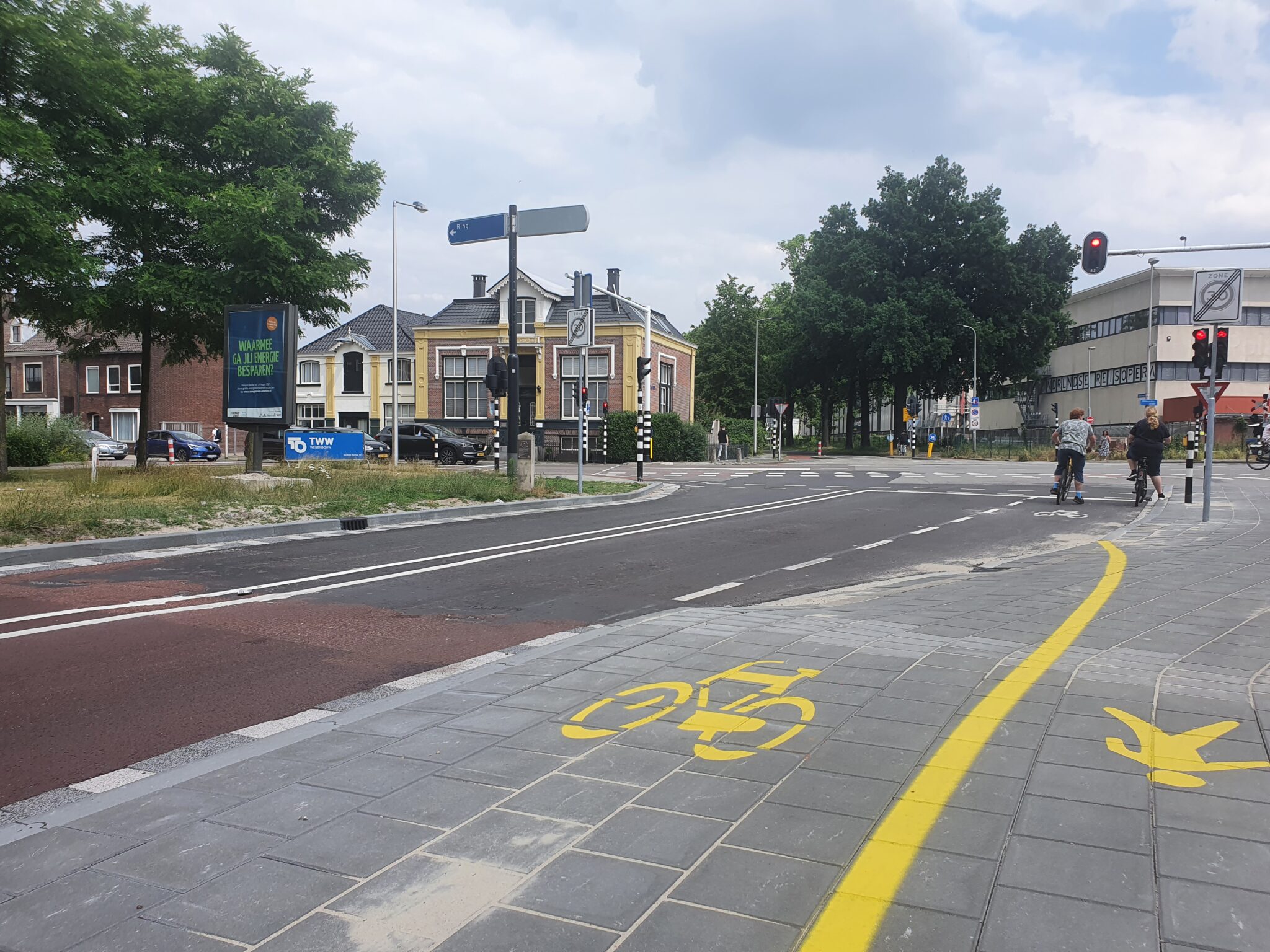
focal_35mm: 26
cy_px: 476
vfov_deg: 53.1
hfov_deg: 67.3
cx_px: 635
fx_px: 954
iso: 50
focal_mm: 4.32
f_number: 2.4
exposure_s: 1/1116
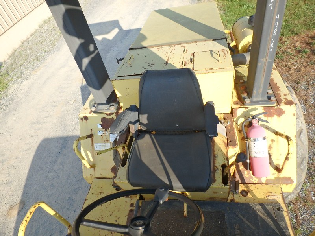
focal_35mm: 23
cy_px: 118
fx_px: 209
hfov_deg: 73.9
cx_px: 158
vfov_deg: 58.9
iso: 125
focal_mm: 4
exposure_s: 1/400
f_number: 3.8
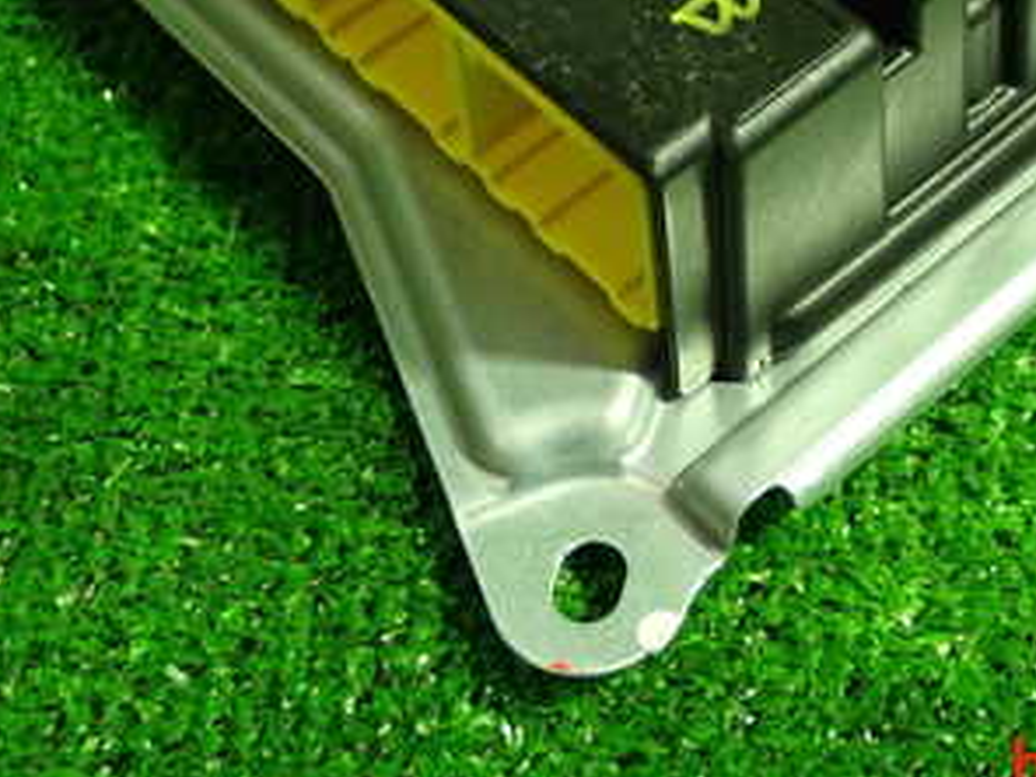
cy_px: 28
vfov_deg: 18.7
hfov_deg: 25.1
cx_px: 752
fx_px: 2304
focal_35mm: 77
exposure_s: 1/40
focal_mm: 6.83
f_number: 2.7
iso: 640
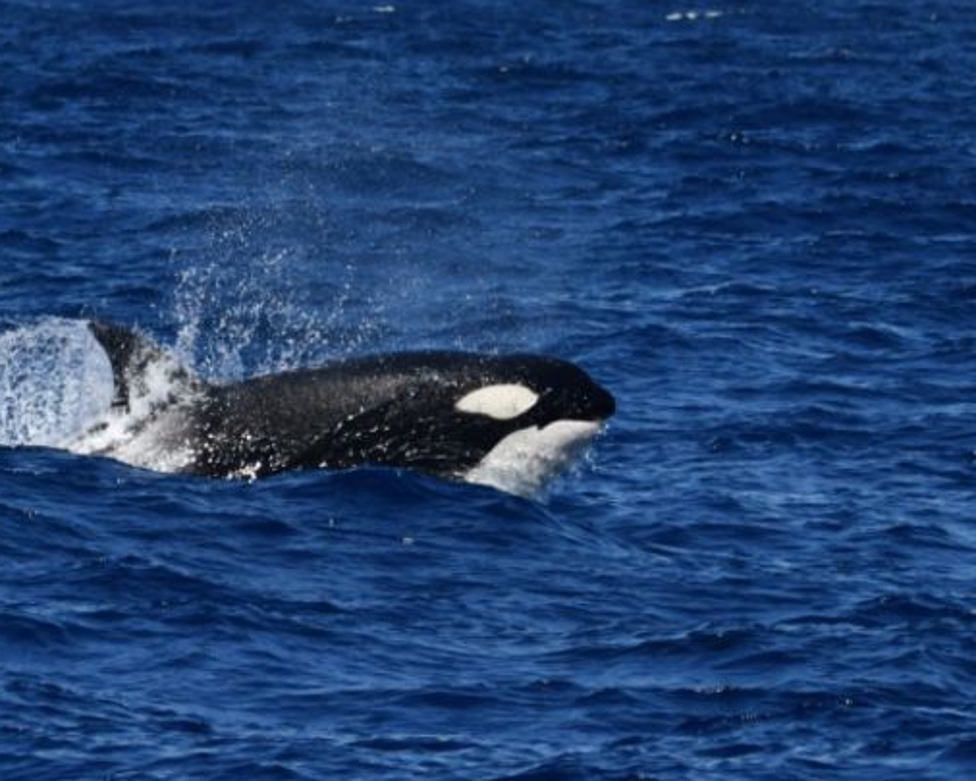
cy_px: 358
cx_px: 312
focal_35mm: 230
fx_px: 6645
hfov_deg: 8.4
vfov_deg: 6.7
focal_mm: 155
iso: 500
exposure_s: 1/8000
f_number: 5.3
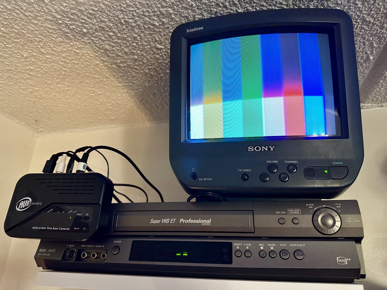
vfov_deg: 56.8
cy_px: 145
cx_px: 194
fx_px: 268
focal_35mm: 24
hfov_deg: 71.6
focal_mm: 6.86
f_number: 1.78
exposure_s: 1/60
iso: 320
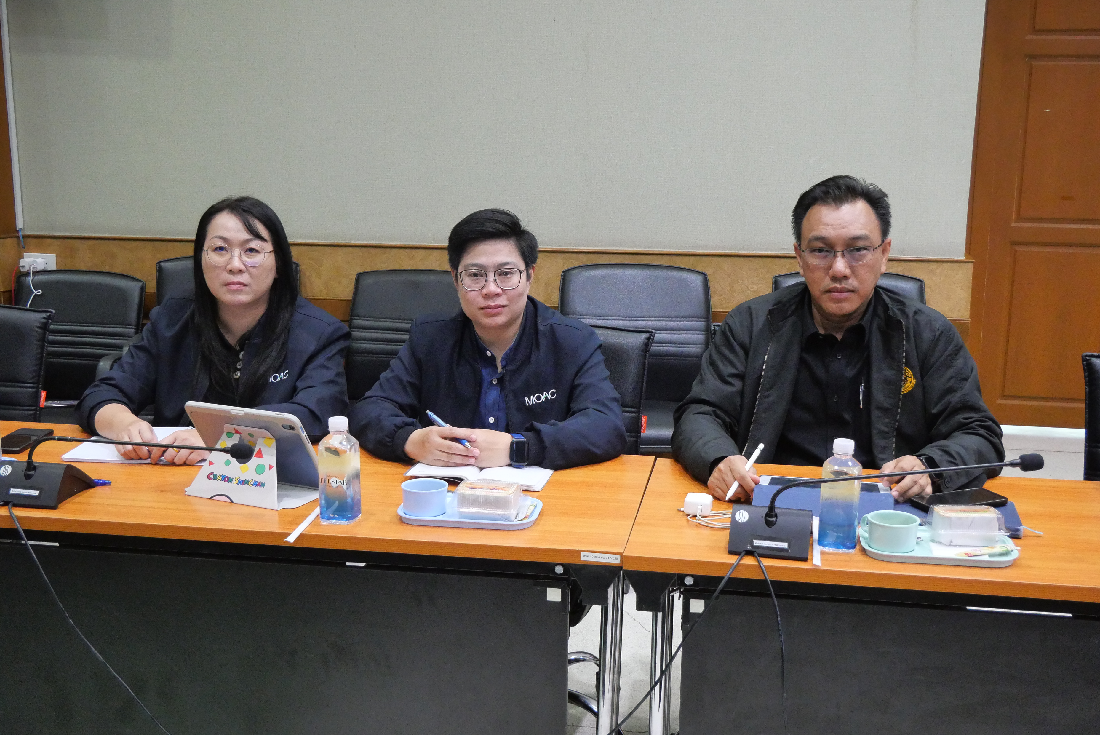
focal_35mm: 41
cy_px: 368
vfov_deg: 32.7
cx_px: 550
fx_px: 1254
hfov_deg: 47.4
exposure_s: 1/60
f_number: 5
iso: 3200
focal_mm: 20
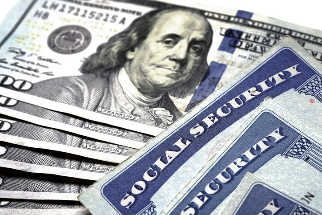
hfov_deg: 22.6
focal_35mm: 90
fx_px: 805
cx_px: 161
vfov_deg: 15.2
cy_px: 108
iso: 200
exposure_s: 1/7.5
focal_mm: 60
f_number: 8
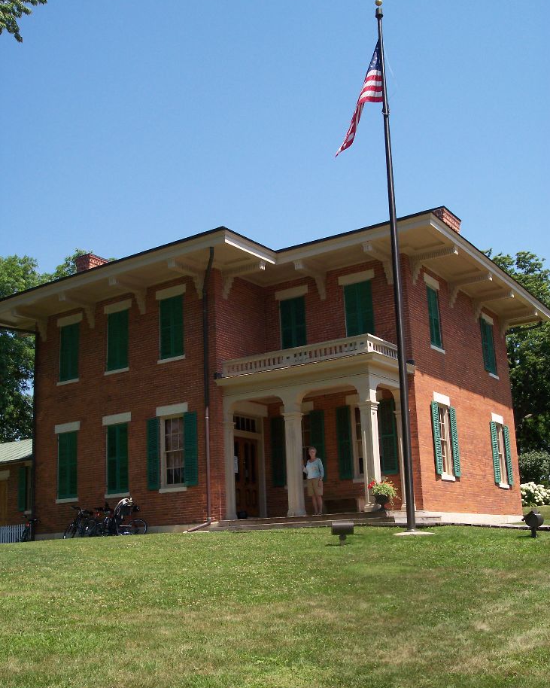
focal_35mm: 40
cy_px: 359
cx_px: 277
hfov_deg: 37.3
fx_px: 814
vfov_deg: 45.8
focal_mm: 8
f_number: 4.8
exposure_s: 1/500
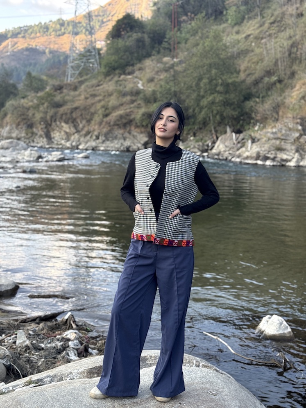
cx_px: 153
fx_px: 566
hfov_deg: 30.3
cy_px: 204
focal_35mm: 48
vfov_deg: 39.7
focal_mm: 6.76
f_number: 1.78
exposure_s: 1/264
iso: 64
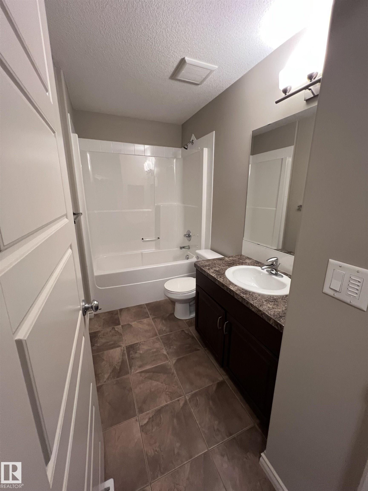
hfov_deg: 89.9
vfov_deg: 106.2
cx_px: 184
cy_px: 246
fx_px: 184
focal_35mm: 13
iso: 250
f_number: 1.8
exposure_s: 1/60
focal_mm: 1.57
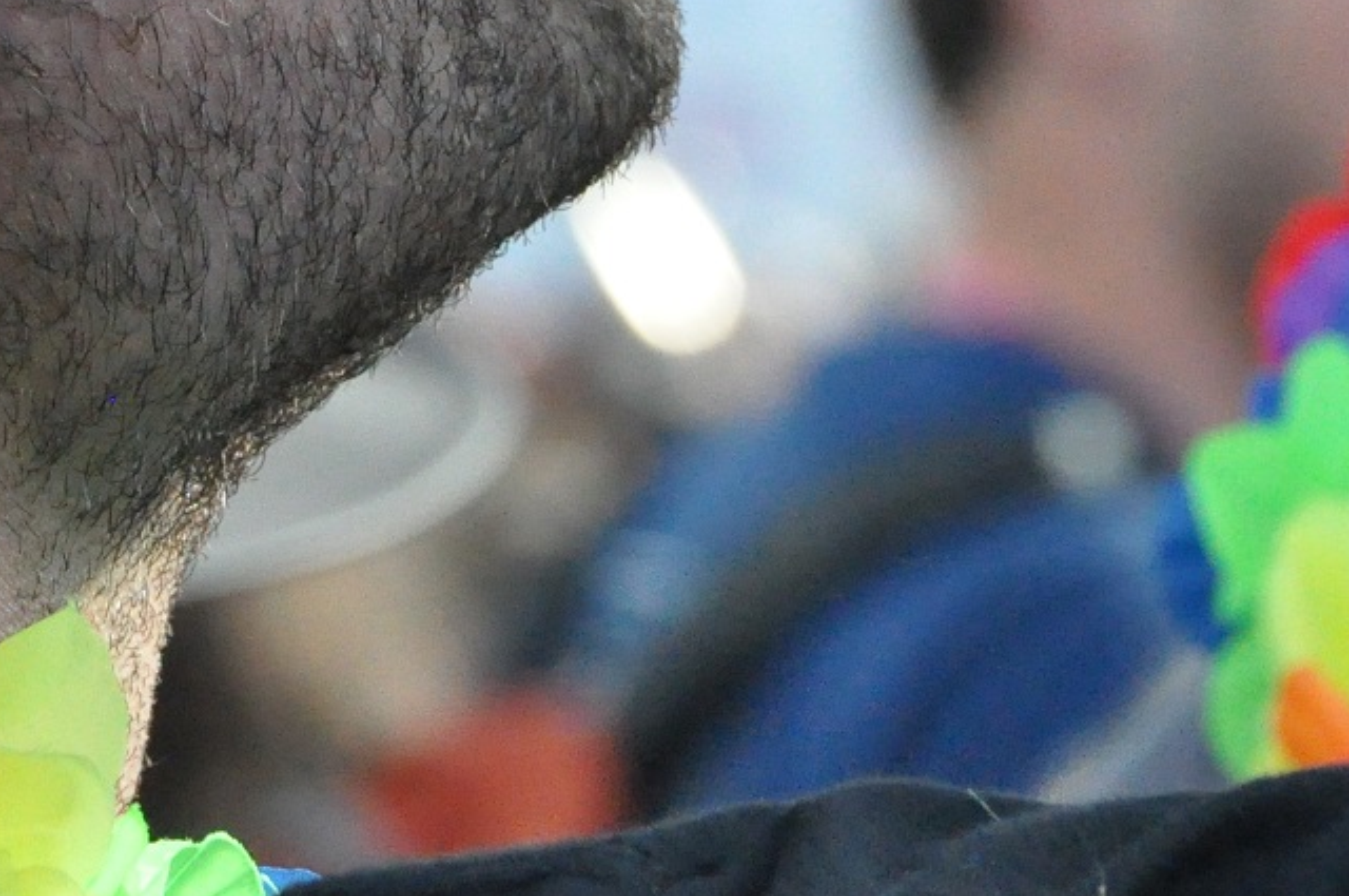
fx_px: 26309
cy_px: -361
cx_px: 107
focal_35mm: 703
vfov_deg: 1.9
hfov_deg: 2.9
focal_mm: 140
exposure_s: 1/1250
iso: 3200
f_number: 9
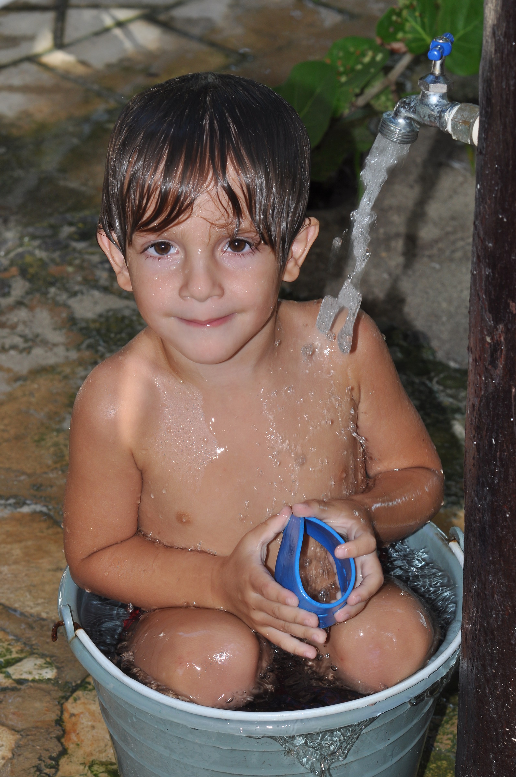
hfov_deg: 10.7
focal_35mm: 128
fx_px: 2748
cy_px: 388
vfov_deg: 16.1
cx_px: 258
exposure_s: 1/60
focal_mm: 85
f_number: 10
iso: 200
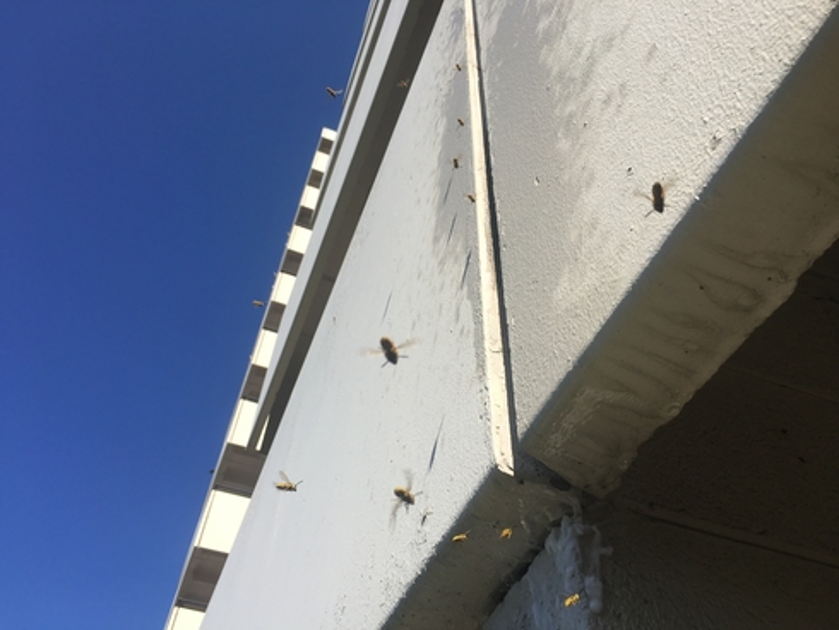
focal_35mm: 29
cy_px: 315
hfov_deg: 61.6
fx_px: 703
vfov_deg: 48.3
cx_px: 420
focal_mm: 4.15
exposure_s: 1/1672
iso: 25
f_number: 2.2
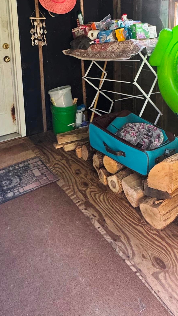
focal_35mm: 30
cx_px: 102
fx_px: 252
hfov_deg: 38.9
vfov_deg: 59.5
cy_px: 65
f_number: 2.2
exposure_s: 1/99
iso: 320
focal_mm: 2.22
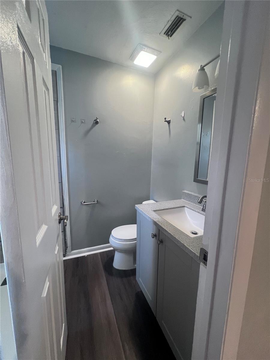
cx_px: 135
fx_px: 135
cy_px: 180
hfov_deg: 89.9
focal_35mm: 13
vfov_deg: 106.2
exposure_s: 1/60
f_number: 1.8
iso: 320
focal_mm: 1.57
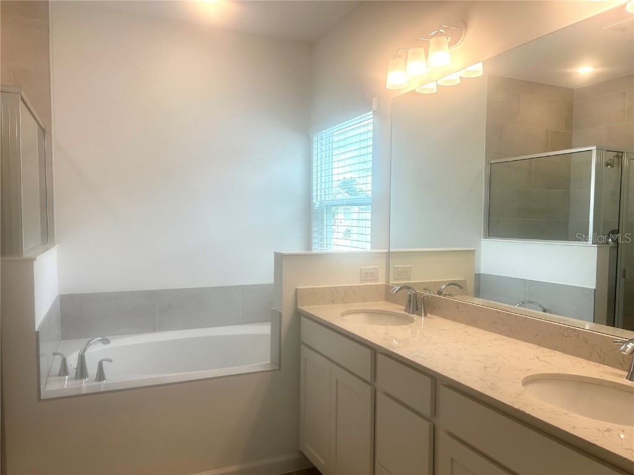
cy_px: 238
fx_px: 476
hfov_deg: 67.3
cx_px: 317
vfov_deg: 53.1
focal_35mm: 26
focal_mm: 5.7
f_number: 1.5
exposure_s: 1/340
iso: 50
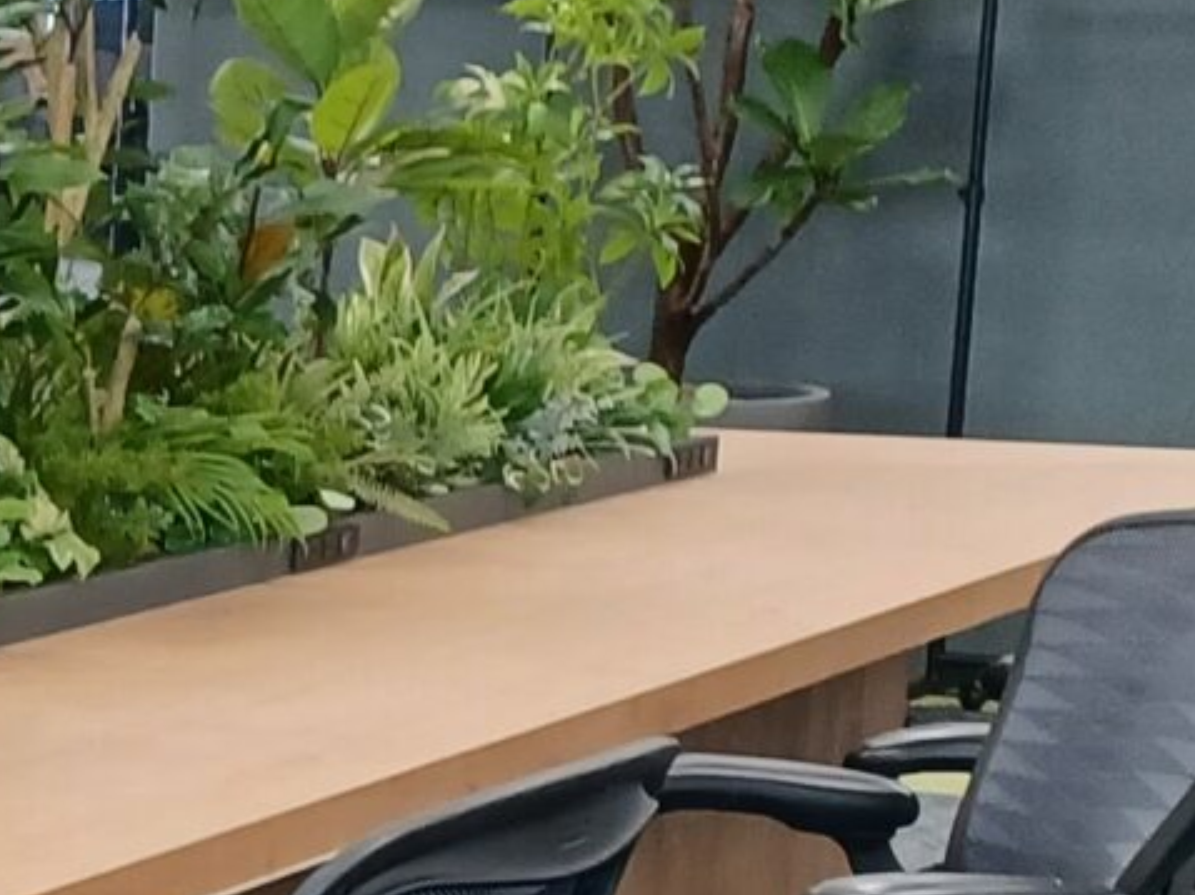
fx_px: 4624
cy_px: 960
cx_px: -1435
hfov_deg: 12.4
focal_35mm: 134
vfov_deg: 10.9
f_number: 1.8
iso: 200
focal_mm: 4.6
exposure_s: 1/50
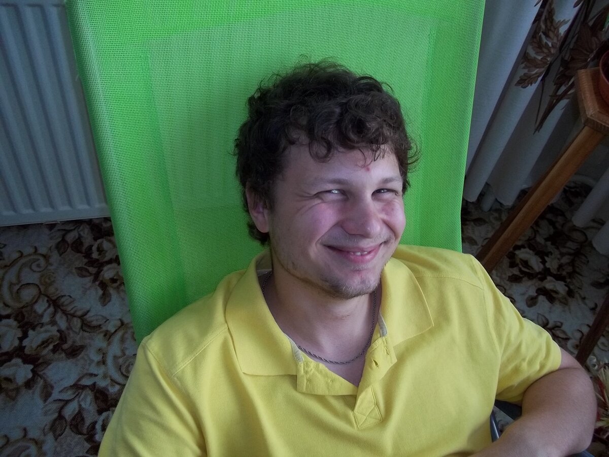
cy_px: 228
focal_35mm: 32
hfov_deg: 56.8
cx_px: 304
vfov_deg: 44.2
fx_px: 563
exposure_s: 1/30
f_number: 2.9
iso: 160
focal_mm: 5.7
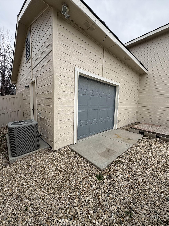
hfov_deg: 85.7
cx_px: 84
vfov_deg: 102.1
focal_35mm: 14
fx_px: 91
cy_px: 113
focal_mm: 2.22
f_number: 2.2
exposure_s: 1/485
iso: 40
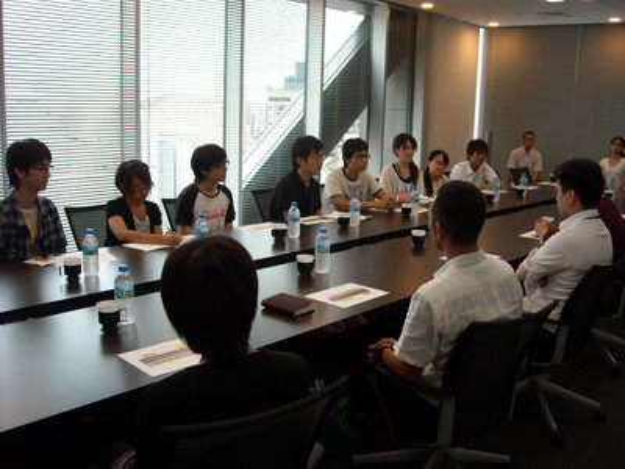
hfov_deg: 52.6
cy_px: 234
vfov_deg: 40.7
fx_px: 632
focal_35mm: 35
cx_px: 312
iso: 129
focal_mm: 5.7
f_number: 2.8
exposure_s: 1/60
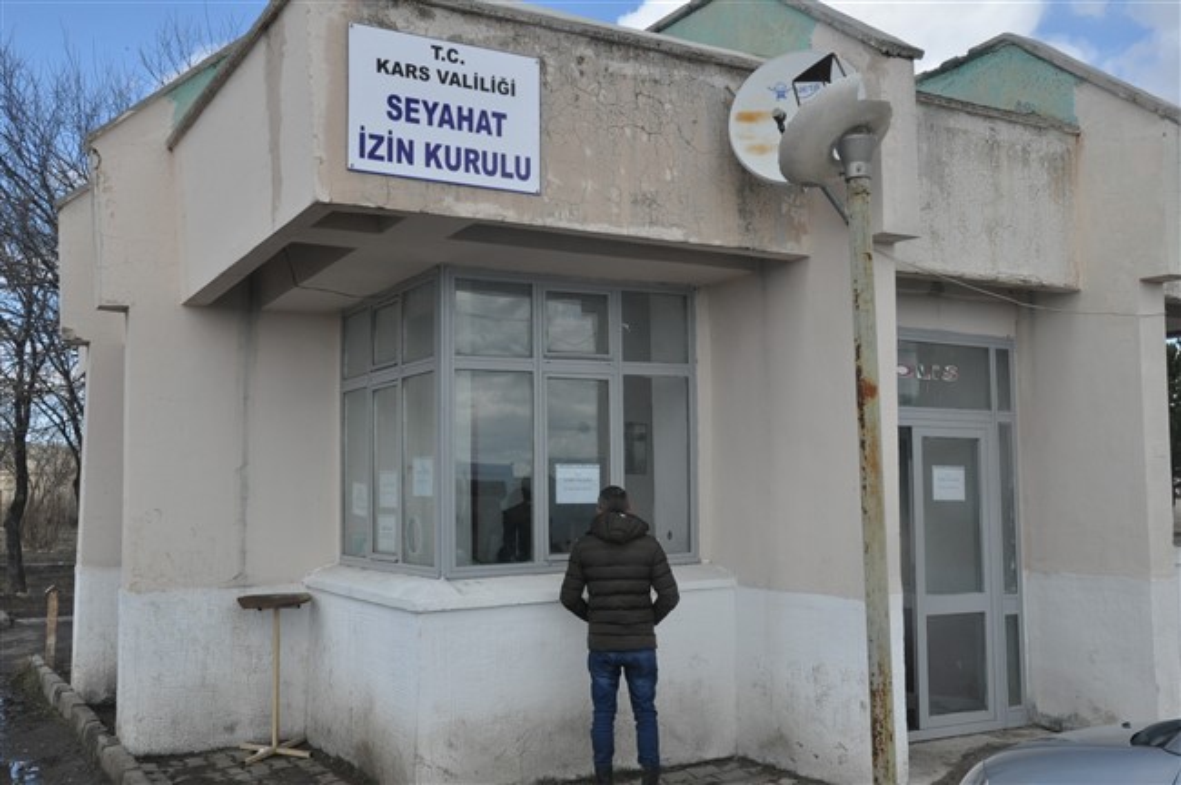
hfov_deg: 53.2
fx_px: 1180
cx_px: 590
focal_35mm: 36
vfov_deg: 36.8
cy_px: 392
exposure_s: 1/640
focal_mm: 24
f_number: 13
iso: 800
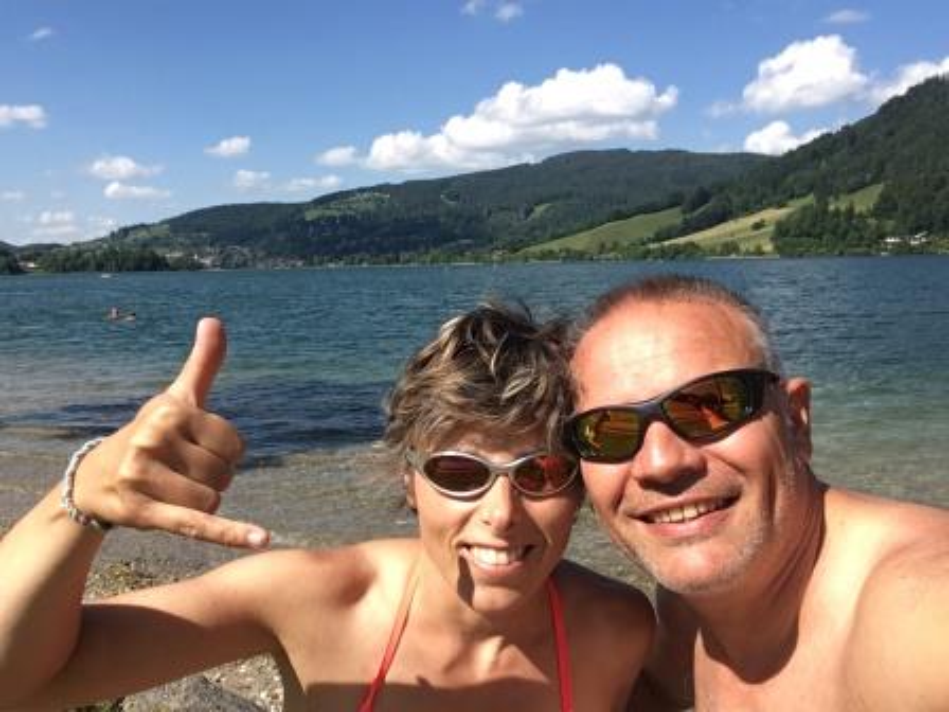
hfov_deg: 58.4
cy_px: 356
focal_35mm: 31
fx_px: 850
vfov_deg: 45.4
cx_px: 474
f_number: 2.4
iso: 50
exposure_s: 1/1534
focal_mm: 2.15
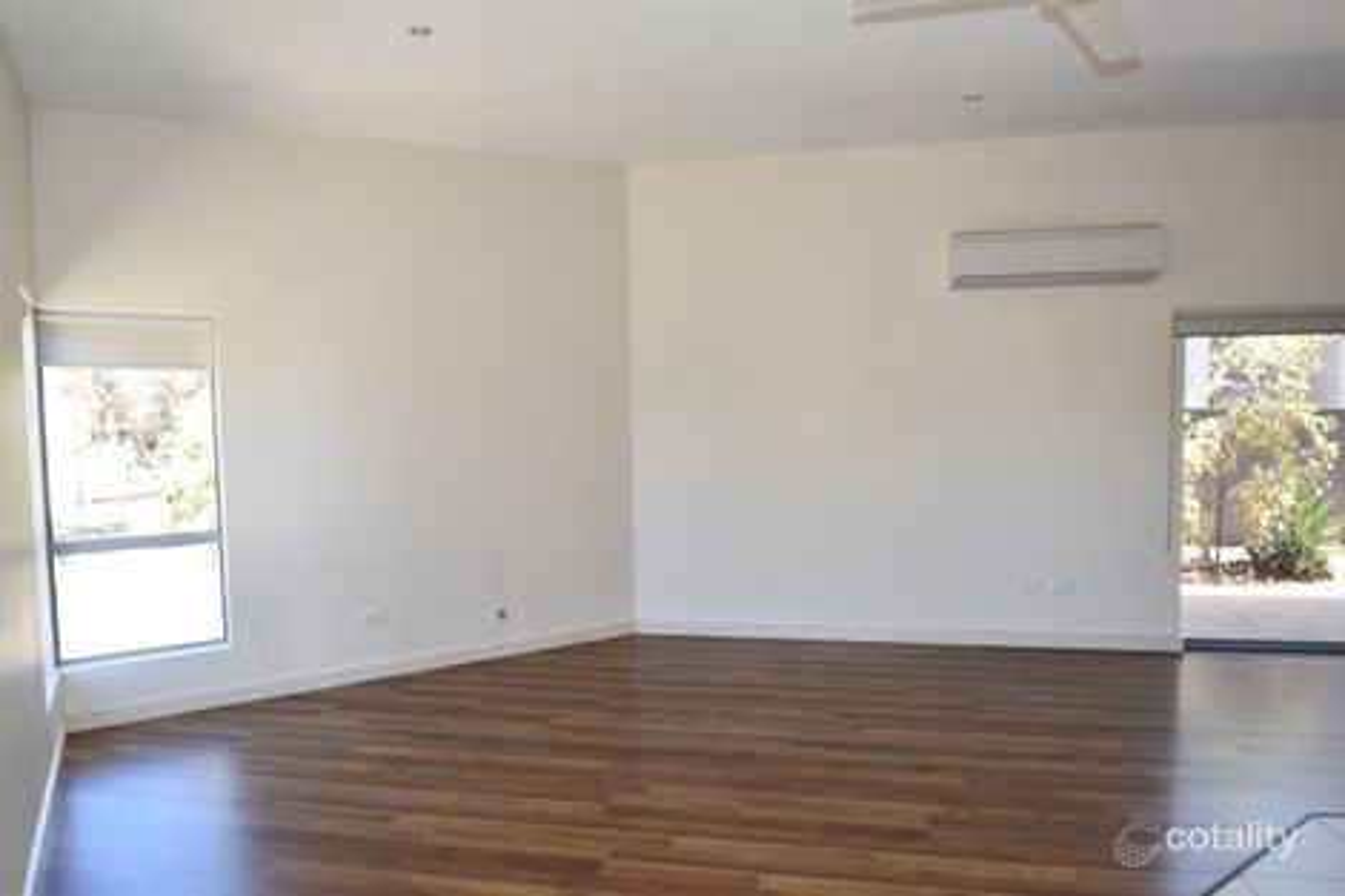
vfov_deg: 59.5
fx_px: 784
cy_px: 448
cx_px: 672
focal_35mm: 21
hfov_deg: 81.2
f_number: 5
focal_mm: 14
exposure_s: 1/200
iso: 720
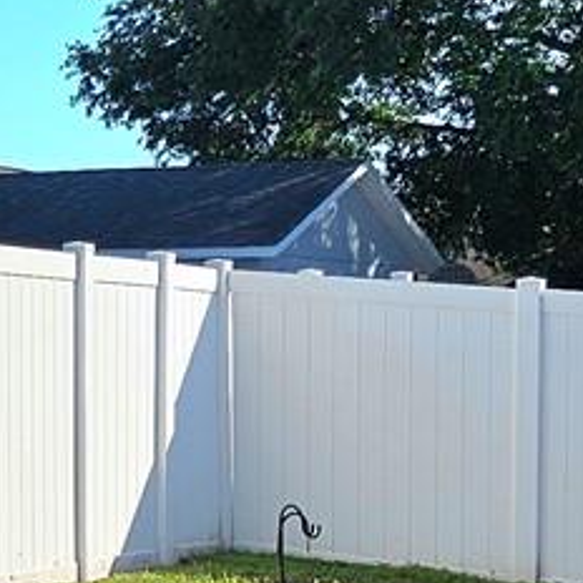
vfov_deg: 12.5
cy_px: 352
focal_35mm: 140
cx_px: -249
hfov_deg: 12.0
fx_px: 2668
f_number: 1.7
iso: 10
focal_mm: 6.3
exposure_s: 1/1667
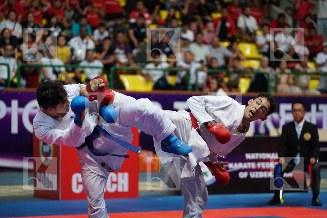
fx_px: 1163
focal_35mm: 128
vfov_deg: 10.7
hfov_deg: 16.0
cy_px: 109
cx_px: 164
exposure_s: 1/1000
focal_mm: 128
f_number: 2.8
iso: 5000
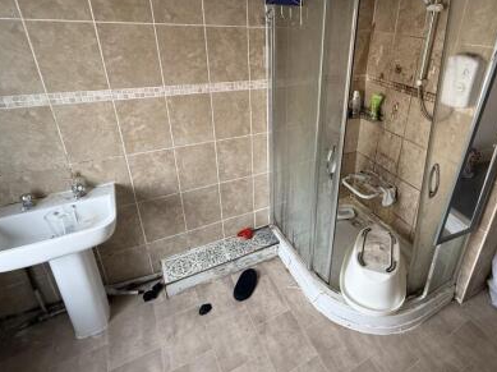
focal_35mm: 21
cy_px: 145
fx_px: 301
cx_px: 323
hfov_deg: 77.0
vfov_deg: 62.7
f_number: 2.2
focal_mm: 2.22
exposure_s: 1/99
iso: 320
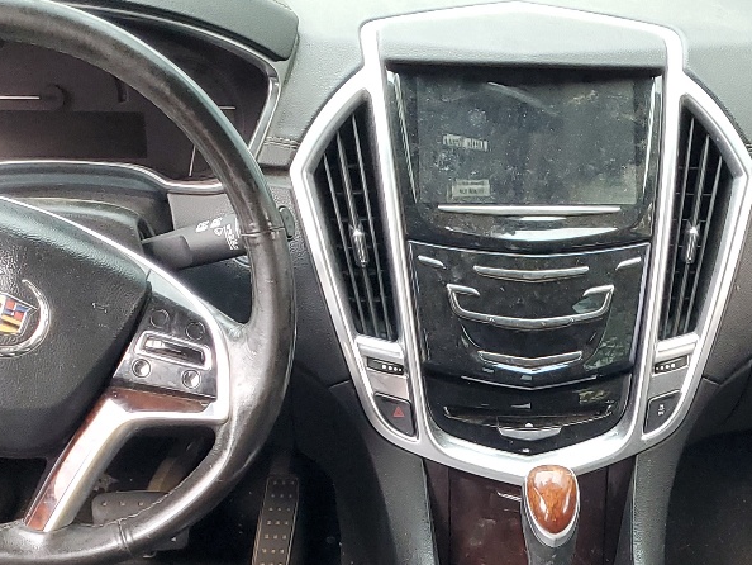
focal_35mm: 70
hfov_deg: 27.6
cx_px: 498
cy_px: 689
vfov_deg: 19.7
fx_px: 1521
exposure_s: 1/60.2
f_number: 1.5
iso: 103
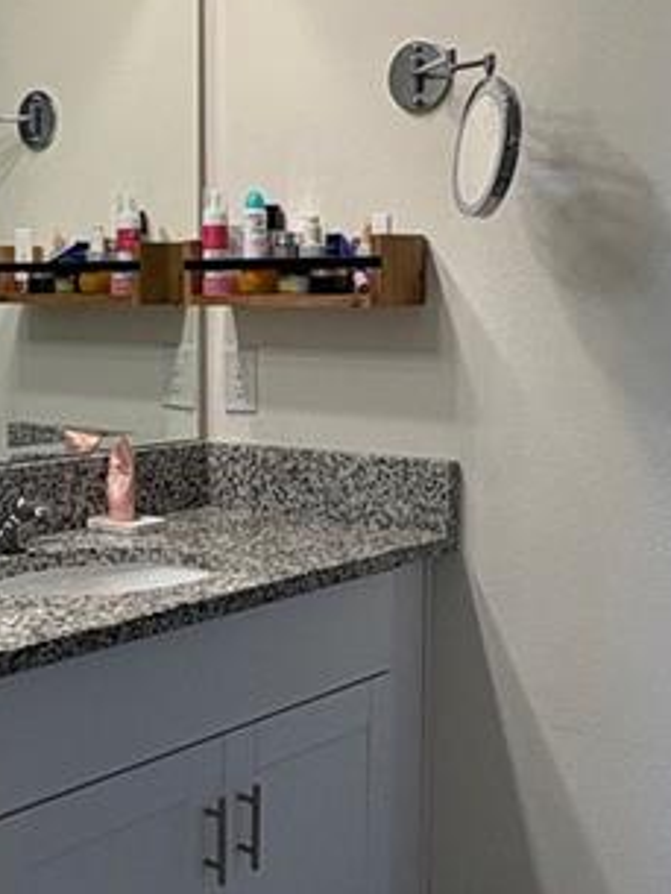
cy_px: 457
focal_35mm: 55
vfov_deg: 34.9
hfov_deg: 26.4
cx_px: 208
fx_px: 1421
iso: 100
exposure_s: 1/128
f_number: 2.2
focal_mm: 2.22
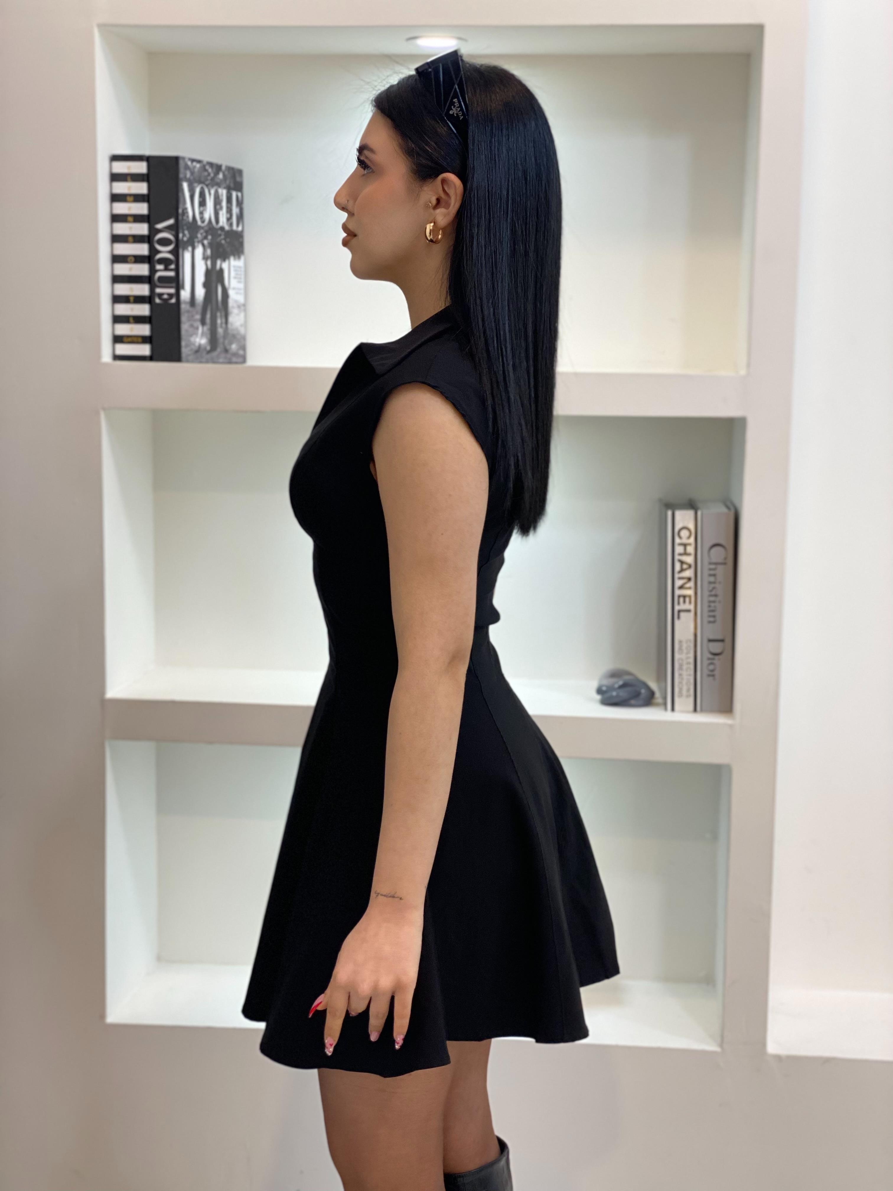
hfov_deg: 28.0
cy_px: 596
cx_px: 446
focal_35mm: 52
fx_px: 1789
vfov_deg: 36.8
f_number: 2
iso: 100
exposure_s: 1/100
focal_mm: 6
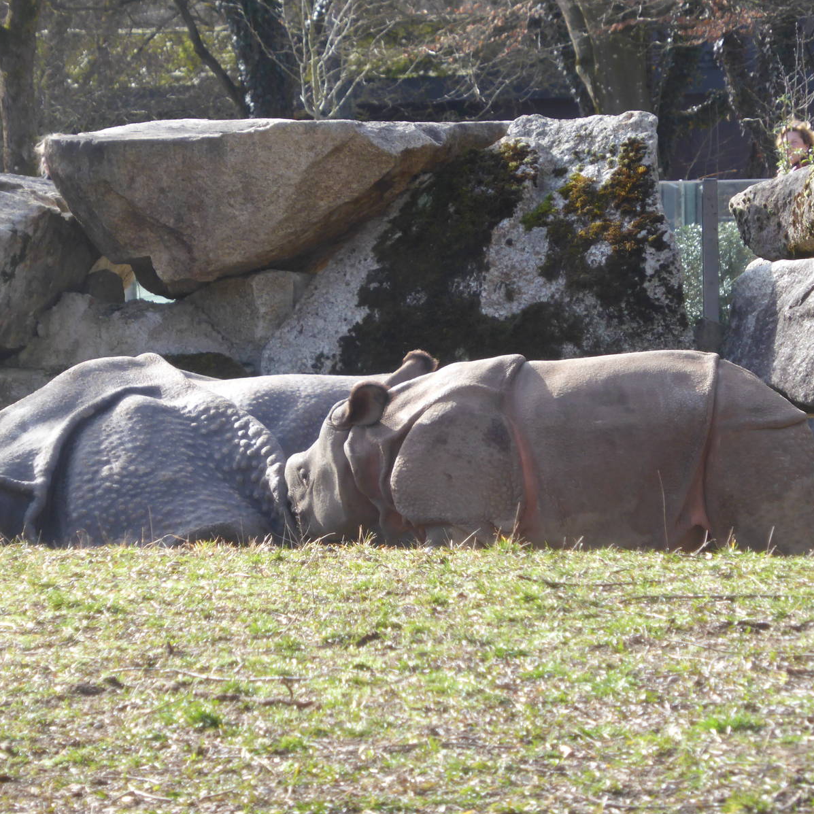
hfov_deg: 5.1
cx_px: 337
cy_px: 407
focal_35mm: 345
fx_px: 9178
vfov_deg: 5.1
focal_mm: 47.3
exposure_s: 1/100
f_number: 5.8
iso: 100
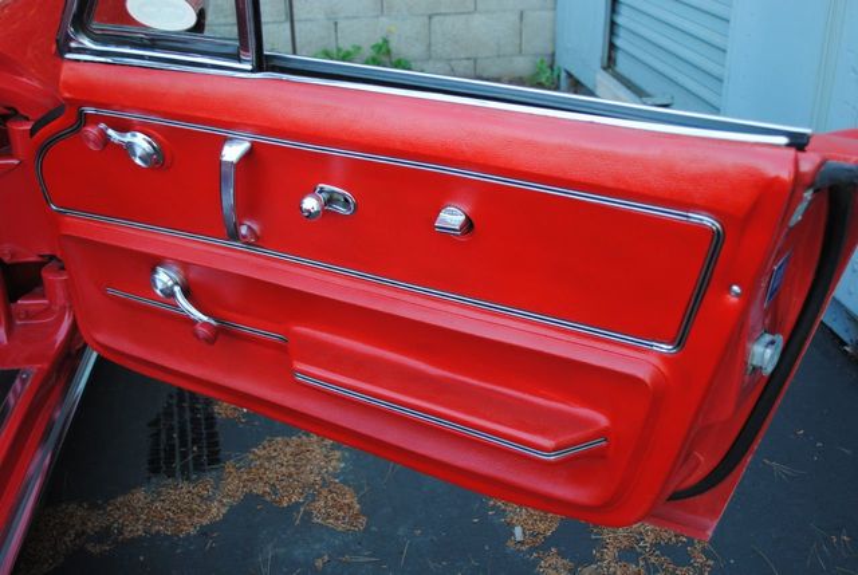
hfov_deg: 49.5
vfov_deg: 34.3
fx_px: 931
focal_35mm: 39
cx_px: 429
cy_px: 288
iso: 200
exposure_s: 1/80
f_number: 4.5
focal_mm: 26
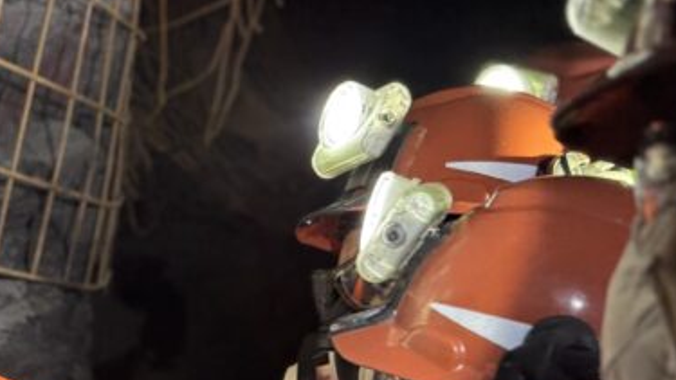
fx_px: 1918
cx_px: 67
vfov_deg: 11.2
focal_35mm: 107
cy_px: 427
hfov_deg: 19.6
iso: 320
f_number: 1.78
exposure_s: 1/40
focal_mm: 6.76
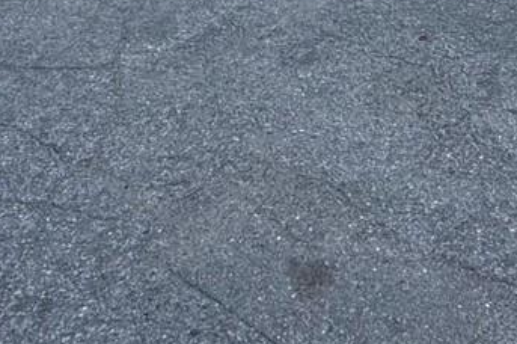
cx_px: 540
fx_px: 976
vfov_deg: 14.4
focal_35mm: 68
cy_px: -445
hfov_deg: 27.6
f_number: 2.2
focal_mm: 2.22
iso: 50
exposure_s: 1/2415
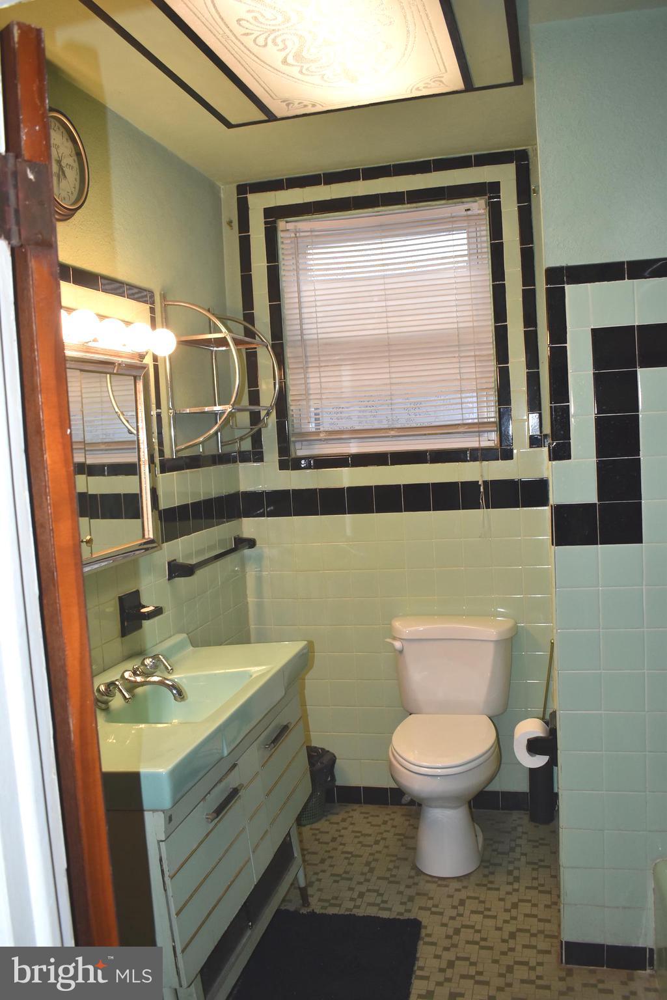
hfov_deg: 43.6
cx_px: 334
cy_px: 500
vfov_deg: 61.9
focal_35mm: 30
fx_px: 833
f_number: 5
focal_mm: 20
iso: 720
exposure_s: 1/200
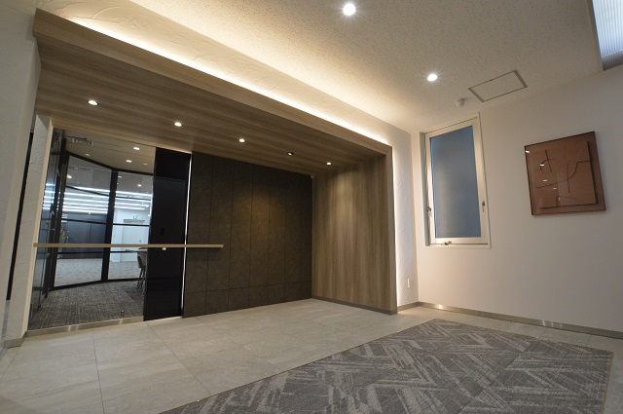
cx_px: 312
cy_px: 207
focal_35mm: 15
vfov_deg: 77.2
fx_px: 259
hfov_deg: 100.5
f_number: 8
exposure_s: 1/100
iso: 1600
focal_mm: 10
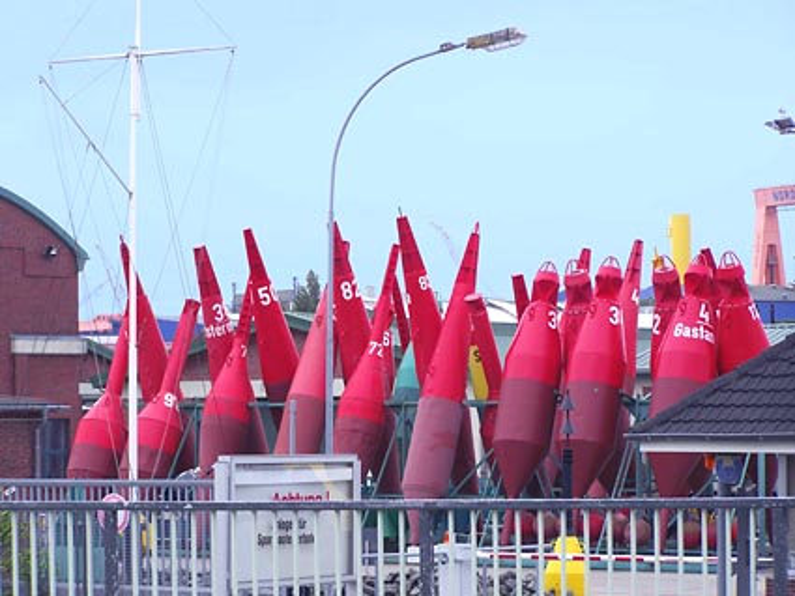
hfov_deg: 15.4
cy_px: 298
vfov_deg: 11.6
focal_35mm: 128
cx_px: 398
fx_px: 2941
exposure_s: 1/320
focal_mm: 21.2
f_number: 3.3
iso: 64
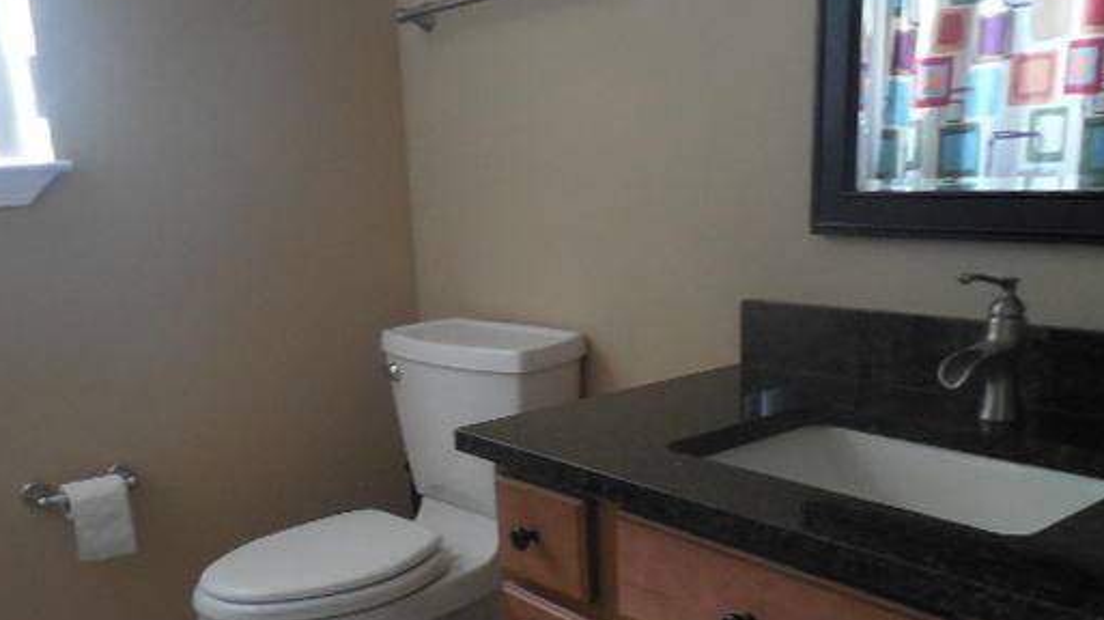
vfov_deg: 34.0
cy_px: 448
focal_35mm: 34
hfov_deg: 58.0
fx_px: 995
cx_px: 527
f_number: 3.3
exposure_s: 1/8
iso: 800
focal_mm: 4.5
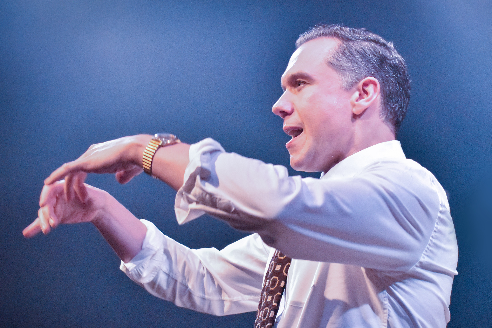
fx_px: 1257
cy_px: 196
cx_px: 308
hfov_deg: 22.1
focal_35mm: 92
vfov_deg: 14.9
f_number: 8
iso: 4000
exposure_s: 1/160
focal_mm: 46
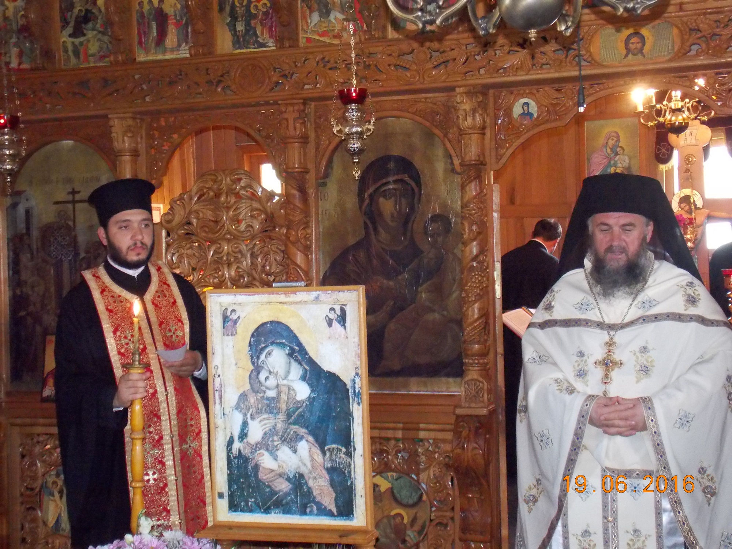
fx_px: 1100
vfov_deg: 28.0
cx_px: 366
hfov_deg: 36.8
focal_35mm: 52
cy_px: 274
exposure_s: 1/25
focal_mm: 9.3
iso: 800
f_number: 3.9
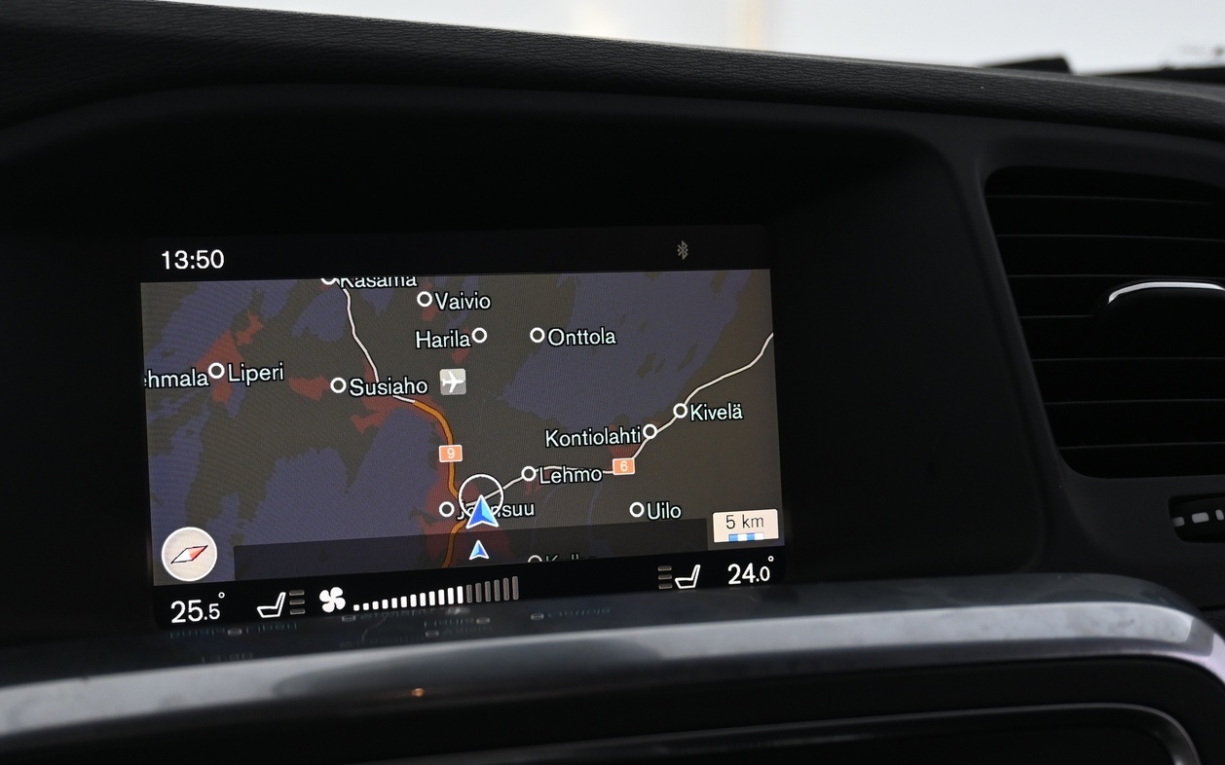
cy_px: 418
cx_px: 539
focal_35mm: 42
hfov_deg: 46.8
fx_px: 1413
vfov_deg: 30.3
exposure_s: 1/30
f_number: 4
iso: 500
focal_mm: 21.5
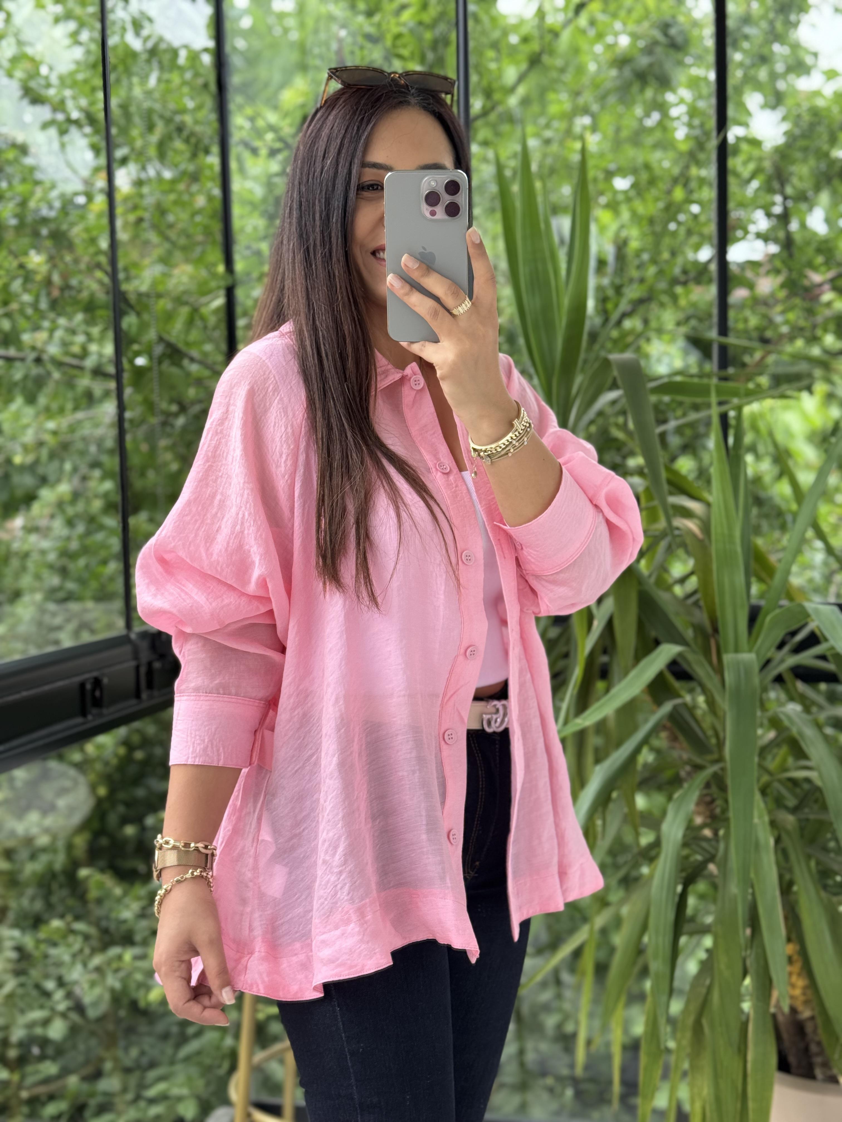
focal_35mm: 48
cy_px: 561
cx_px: 421
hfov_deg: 30.3
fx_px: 1557
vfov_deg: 39.7
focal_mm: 6.76
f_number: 1.78
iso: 80
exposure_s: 1/171
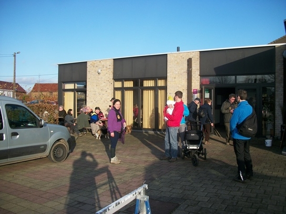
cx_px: 143
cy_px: 107
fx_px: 264
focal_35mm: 32
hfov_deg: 56.8
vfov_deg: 44.2
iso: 80
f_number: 2.9
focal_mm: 5.7
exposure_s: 1/800
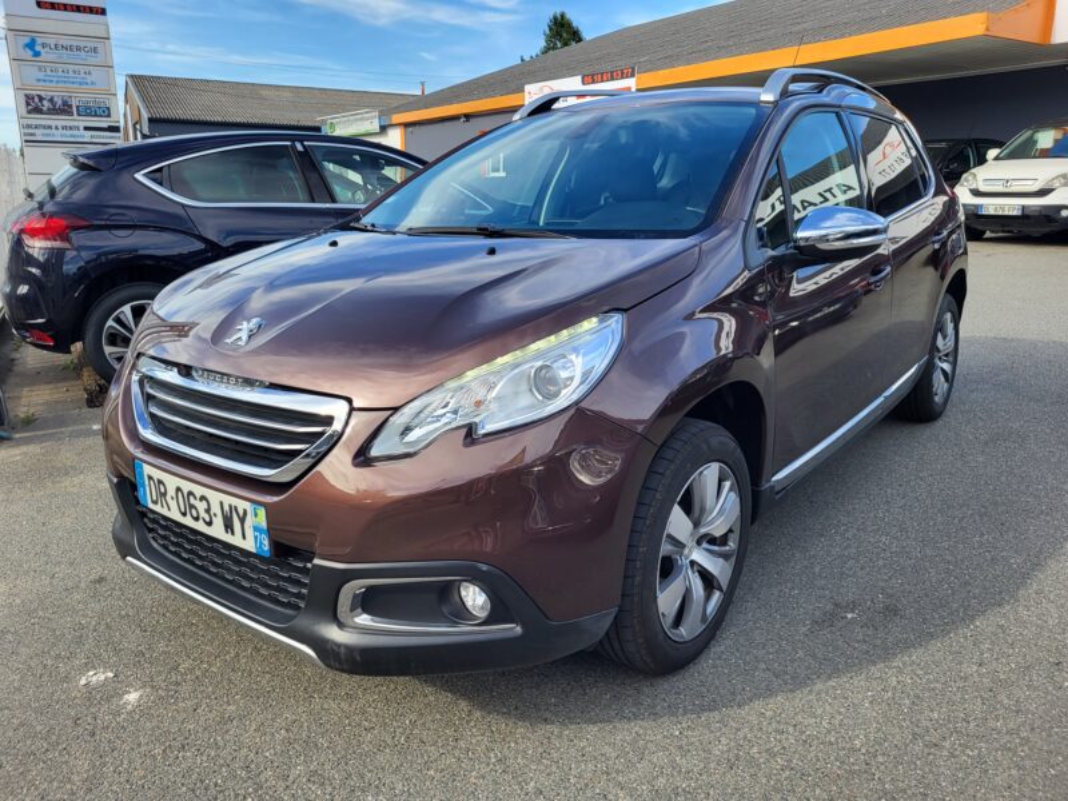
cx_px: 534
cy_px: 400
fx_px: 802
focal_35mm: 26
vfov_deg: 53.1
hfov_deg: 67.3
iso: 40
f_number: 1.8
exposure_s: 1/754
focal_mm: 5.4
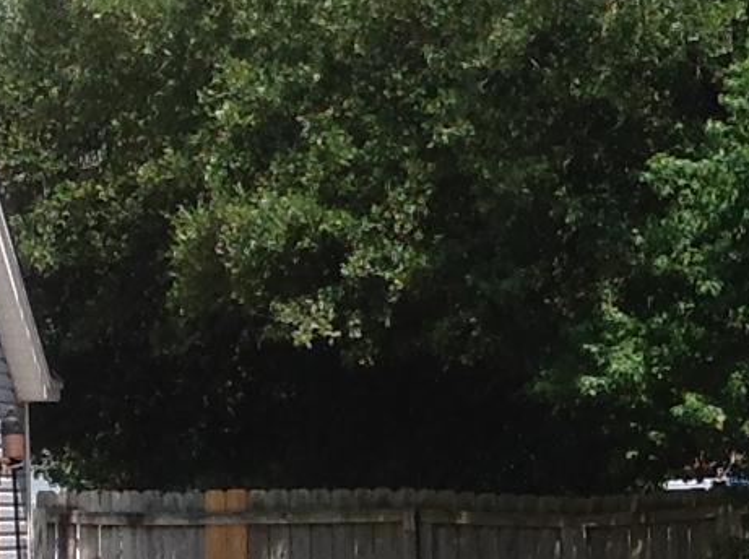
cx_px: 942
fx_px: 4255
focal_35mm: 197
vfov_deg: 7.5
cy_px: 551
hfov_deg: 9.9
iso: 50
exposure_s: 1/1080
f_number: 2.4
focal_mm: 4.28
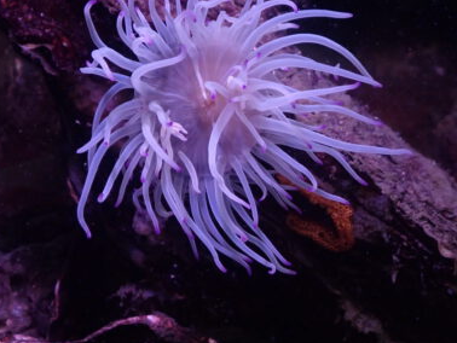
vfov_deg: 13.5
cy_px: 158
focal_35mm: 110
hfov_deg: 17.9
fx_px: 1453
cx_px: 245
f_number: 4.9
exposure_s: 1/200
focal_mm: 18
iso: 320
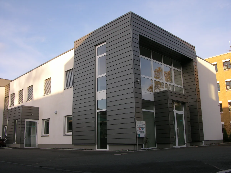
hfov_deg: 52.6
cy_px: 86
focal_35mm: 35
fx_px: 234
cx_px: 116
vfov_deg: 40.7
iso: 50
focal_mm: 8.9
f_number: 5
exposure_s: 1/112
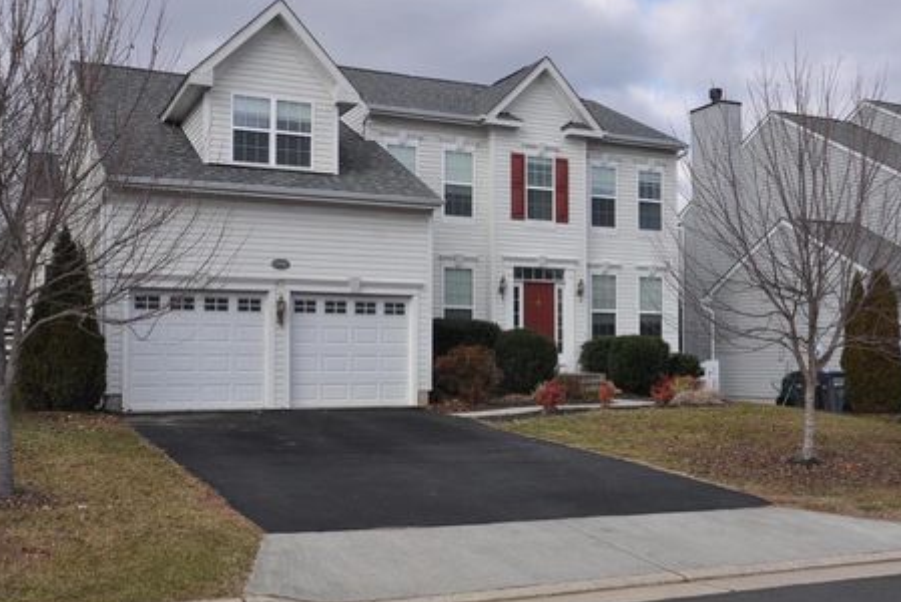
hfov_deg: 48.4
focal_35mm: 40
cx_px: 460
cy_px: 315
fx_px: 1002
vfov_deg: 33.4
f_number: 13
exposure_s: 1/160
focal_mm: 24
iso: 200
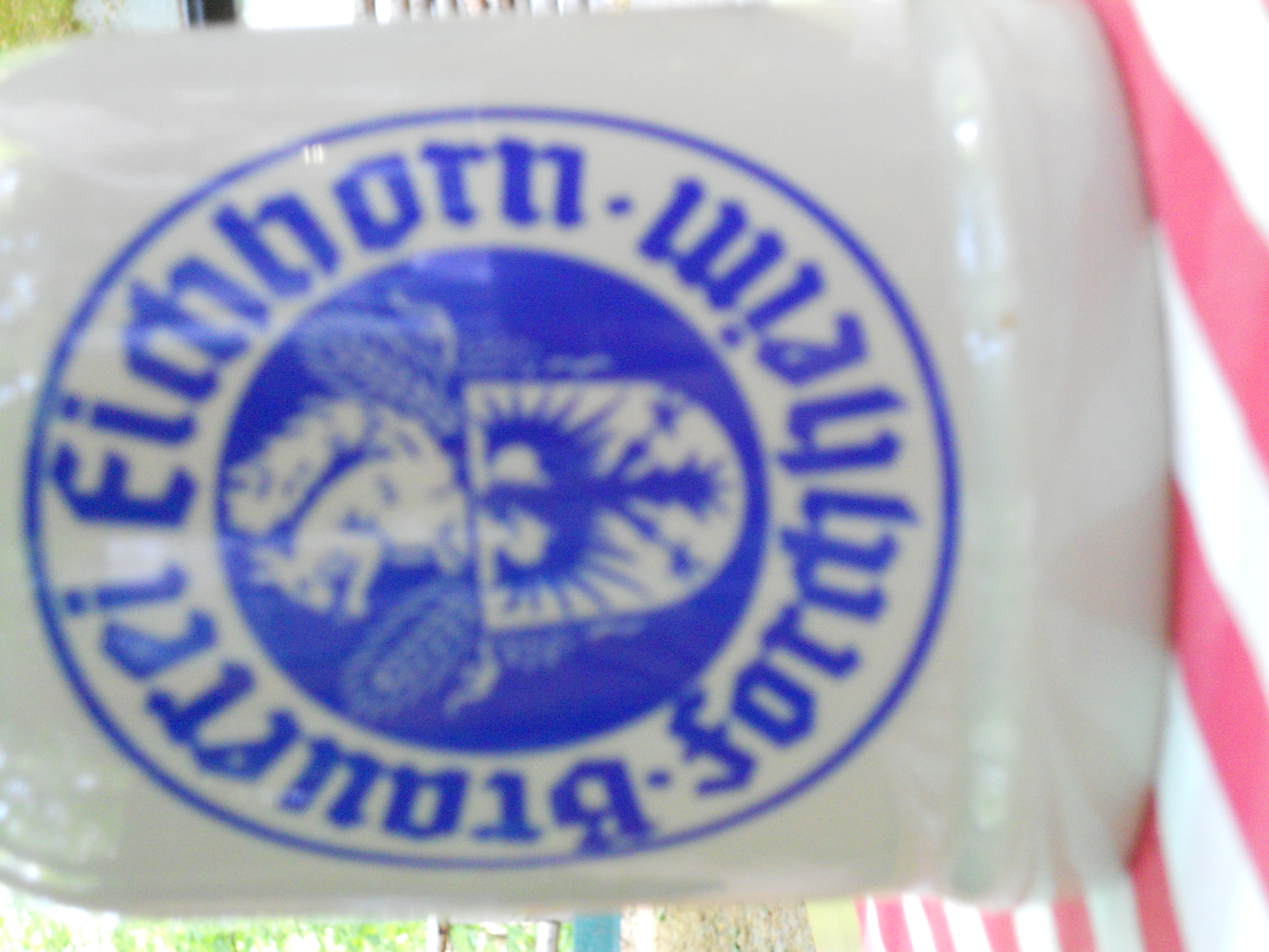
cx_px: 634
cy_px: 476
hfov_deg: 25.3
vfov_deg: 19.1
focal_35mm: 77
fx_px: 2823
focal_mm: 13.9
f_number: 5.9
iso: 500
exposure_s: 1/8
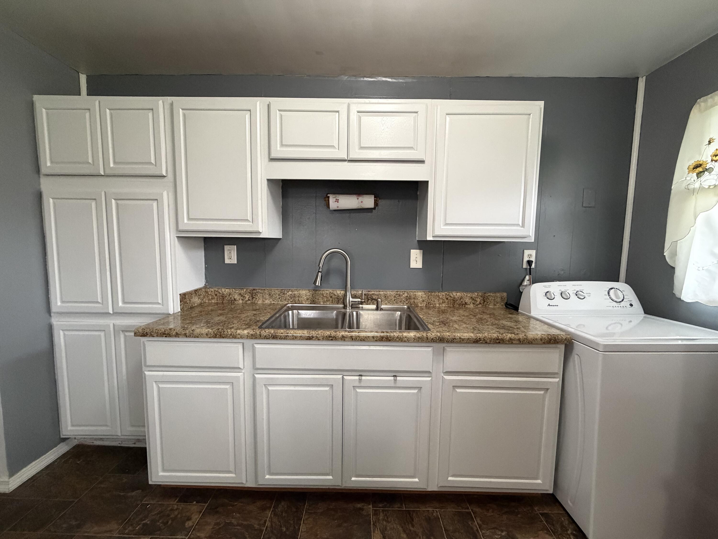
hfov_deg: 102.1
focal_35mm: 14
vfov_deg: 85.7
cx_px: 359
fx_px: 290
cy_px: 270
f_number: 2.2
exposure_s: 1/60
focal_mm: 2.22
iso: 500
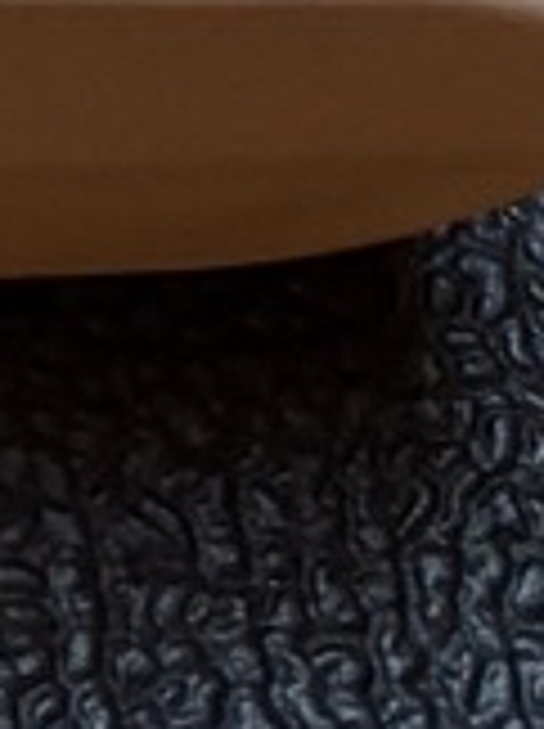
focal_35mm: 206
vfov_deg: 8.2
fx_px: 4328
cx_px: -1425
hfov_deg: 6.2
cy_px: -1476
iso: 320
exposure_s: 1/59
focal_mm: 5.96
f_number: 1.6
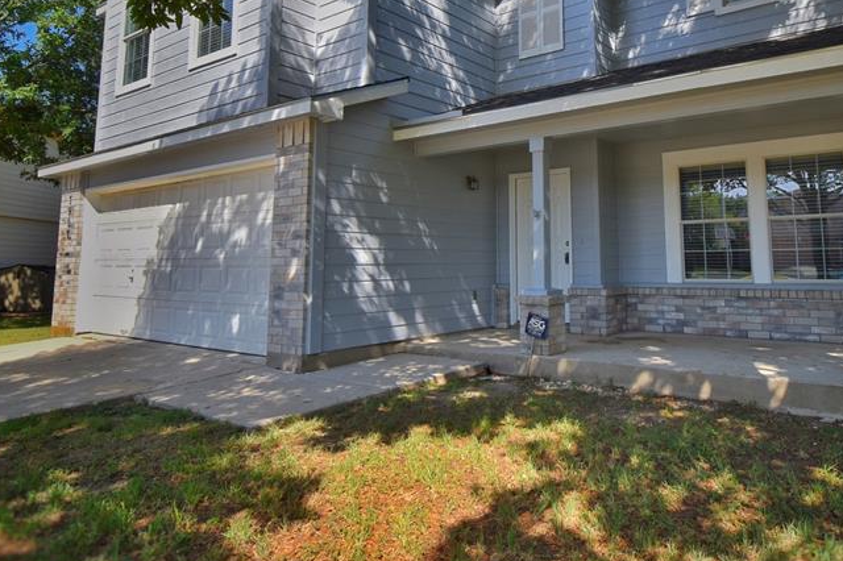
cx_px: 535
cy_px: 182
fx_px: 562
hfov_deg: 72.3
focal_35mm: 24
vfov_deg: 52.0
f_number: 8
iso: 110
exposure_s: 1/250
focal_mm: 10
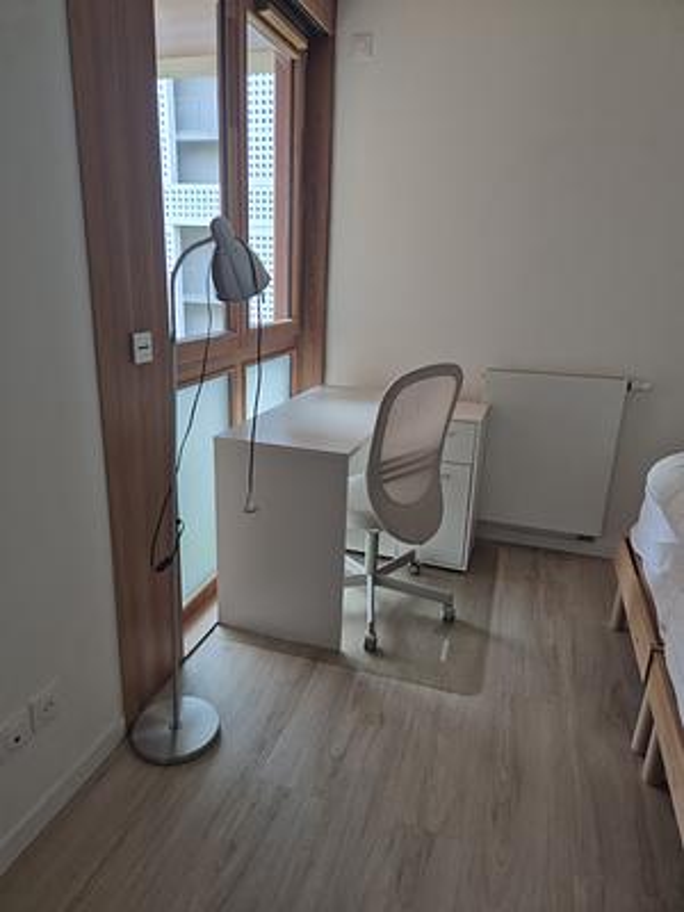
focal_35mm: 23
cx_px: 342
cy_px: 456
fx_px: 606
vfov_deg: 73.9
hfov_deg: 58.9
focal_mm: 5.4
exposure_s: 1/180
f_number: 1.8
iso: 200
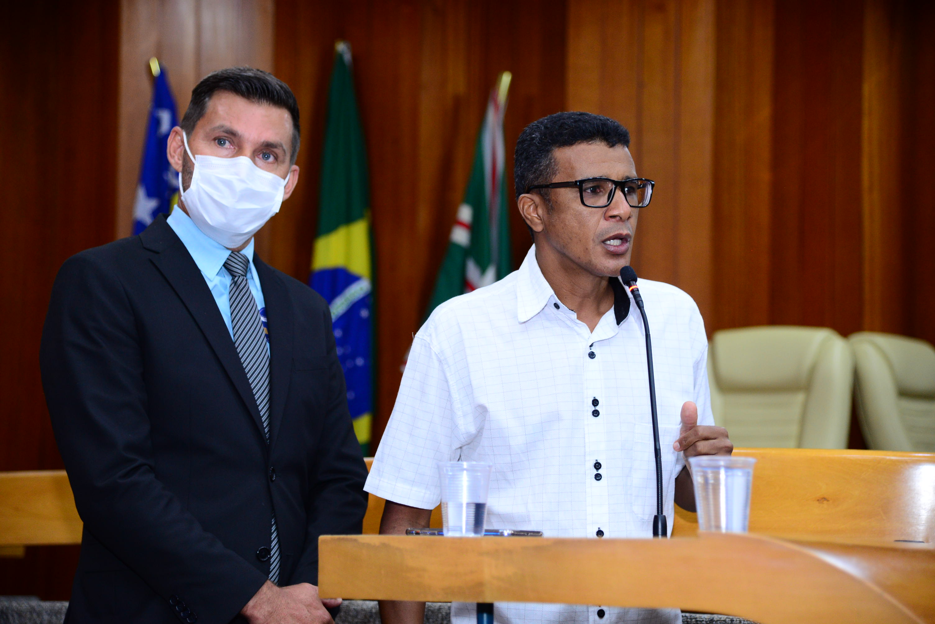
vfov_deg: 16.1
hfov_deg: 23.9
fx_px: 2208
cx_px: 468
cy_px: 312
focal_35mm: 85
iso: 1600
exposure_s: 1/80
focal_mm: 85
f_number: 4
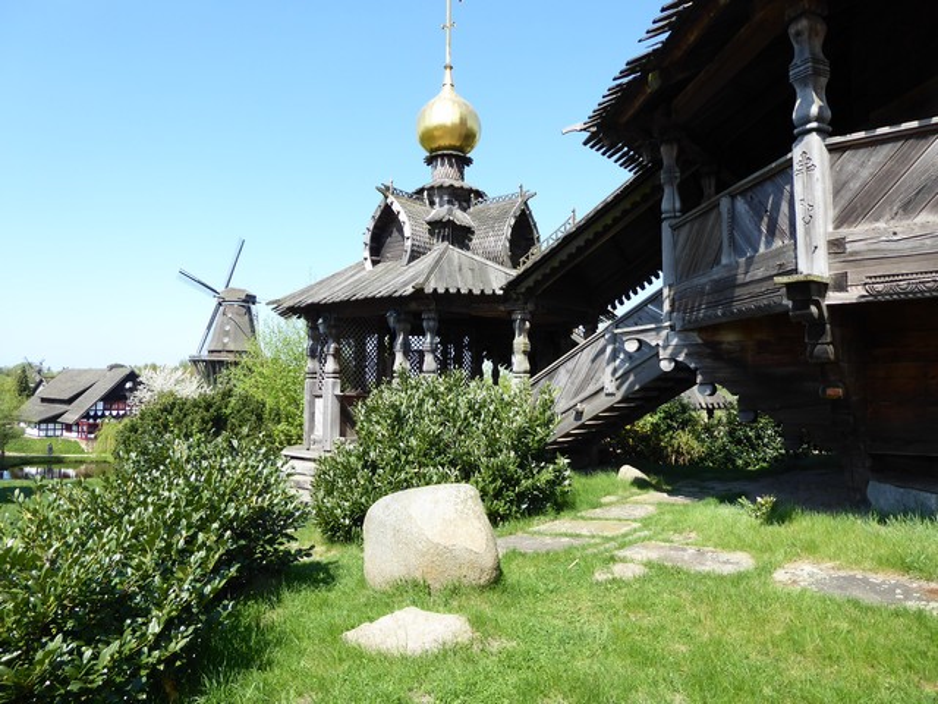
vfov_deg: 54.9
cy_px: 352
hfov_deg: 69.4
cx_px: 469
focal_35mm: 25
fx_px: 677
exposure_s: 1/400
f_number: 3.3
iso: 80
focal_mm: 4.3
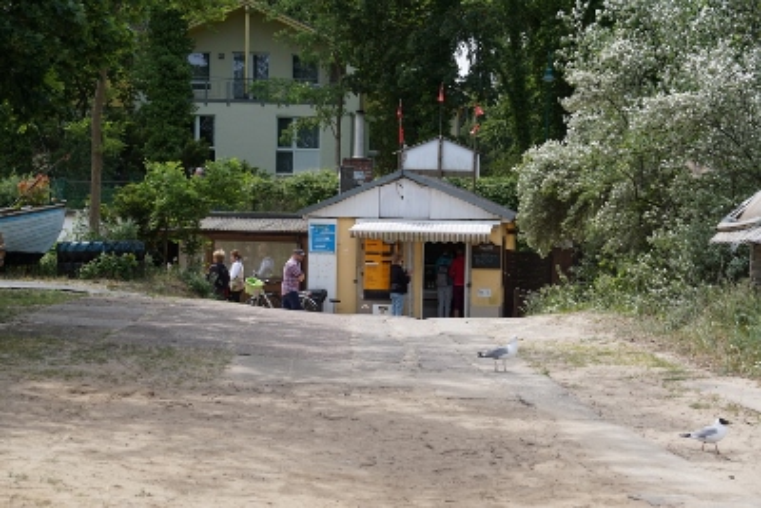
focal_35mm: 90
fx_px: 1903
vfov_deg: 15.2
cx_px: 380
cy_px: 254
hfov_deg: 22.6
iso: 100
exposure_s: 1/250
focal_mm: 60
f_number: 6.3
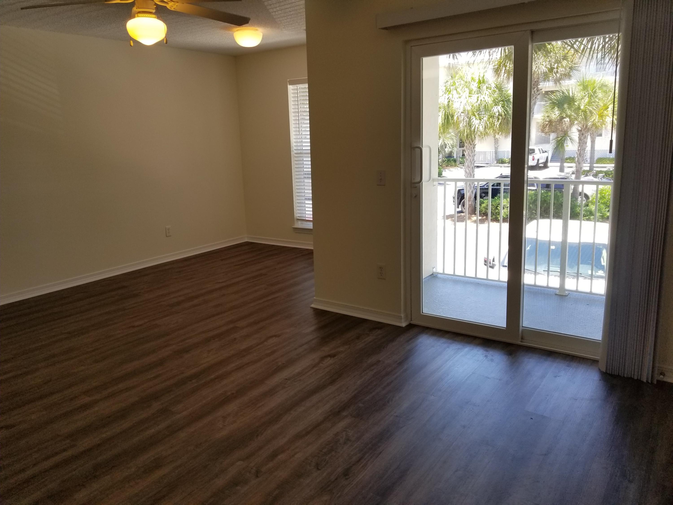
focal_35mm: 26
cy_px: 252
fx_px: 505
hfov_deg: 67.3
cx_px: 336
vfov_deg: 53.1
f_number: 1.7
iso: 50
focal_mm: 4.25
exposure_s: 1/187
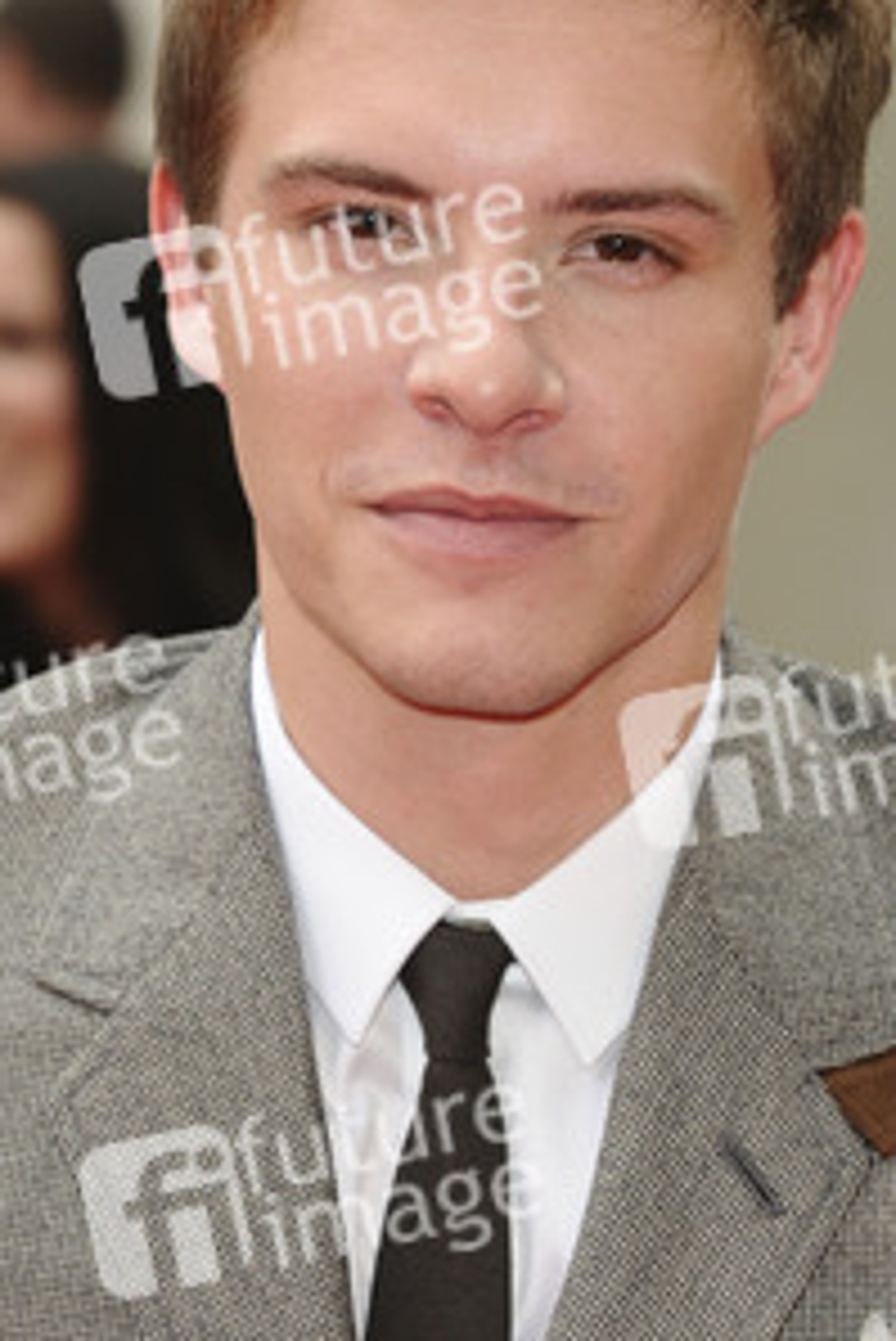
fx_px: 6898
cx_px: 443
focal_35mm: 185
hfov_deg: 7.4
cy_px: 518
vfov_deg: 11.1
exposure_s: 1/160
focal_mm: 92
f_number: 5
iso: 400
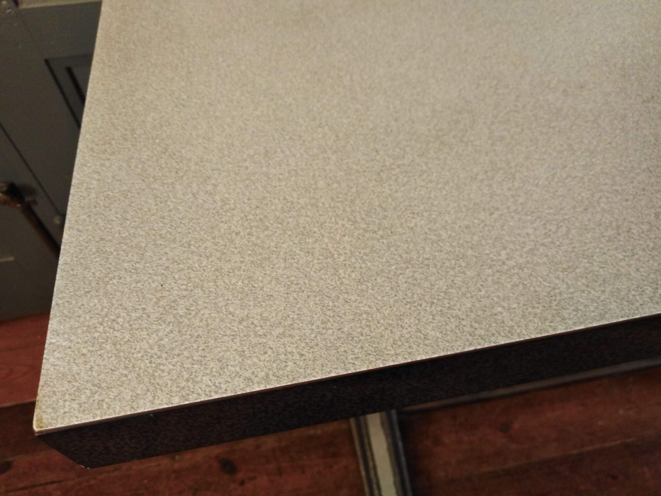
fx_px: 477
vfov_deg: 54.9
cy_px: 248
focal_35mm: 25
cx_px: 330
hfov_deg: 69.4
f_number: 2.2
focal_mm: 3.46
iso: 361
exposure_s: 1/20
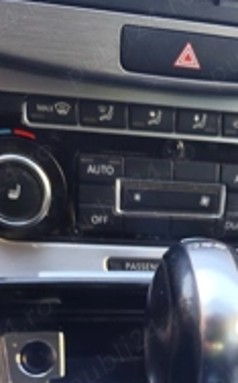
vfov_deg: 35.3
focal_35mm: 52
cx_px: 201
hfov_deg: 24.3
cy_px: 381
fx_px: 541
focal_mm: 6.19
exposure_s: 1/100
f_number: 1.65
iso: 200
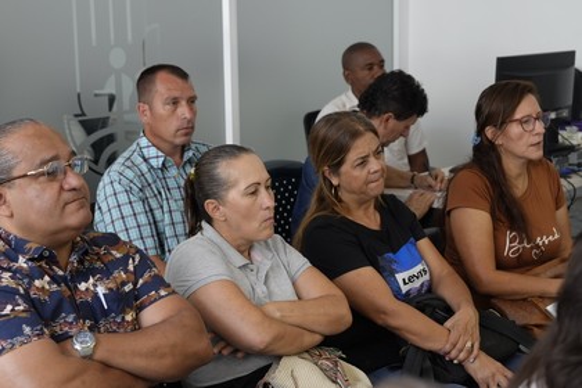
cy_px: 194
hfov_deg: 31.9
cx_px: 291
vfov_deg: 21.6
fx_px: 1018
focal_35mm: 63
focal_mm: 42
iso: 500
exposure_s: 1/160
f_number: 4
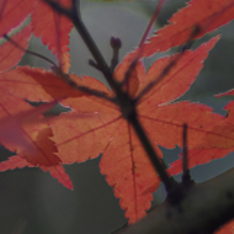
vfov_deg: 2.4
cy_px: 375
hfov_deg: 2.4
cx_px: -381
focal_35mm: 728
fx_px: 5568
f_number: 2.8
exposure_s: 1/180
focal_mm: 90
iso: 200
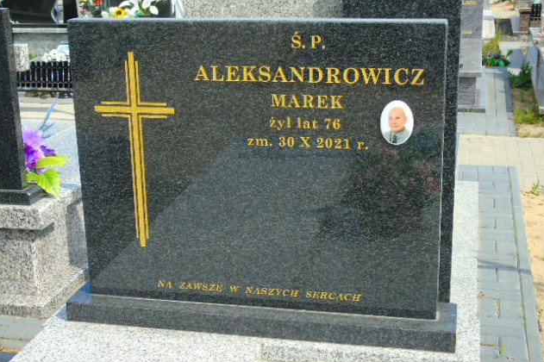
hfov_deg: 35.1
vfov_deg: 23.8
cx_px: 272
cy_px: 192
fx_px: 861
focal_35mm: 57
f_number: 4.3
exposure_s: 1/400
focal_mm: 9.6
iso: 80
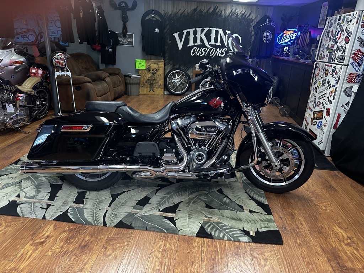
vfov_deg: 56.8
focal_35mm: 24
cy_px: 136
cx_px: 182
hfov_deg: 71.6
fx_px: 252
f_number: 1.78
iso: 320
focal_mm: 6.86
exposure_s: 1/60
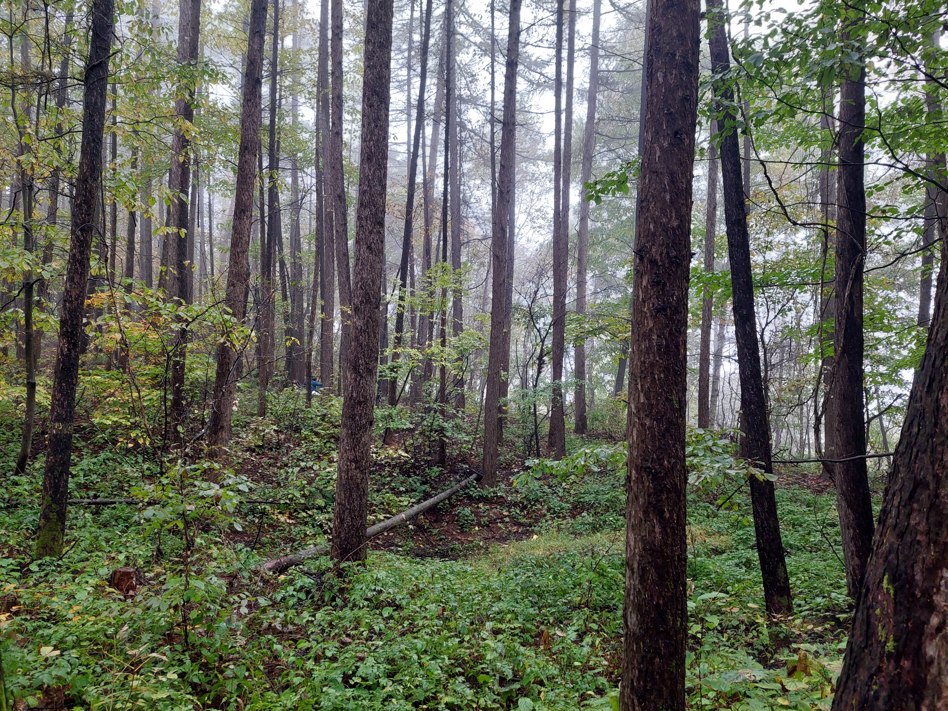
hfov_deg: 69.4
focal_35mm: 25
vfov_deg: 54.9
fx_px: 685
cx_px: 474
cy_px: 356
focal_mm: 5.23
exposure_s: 1/60
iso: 100
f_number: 1.8
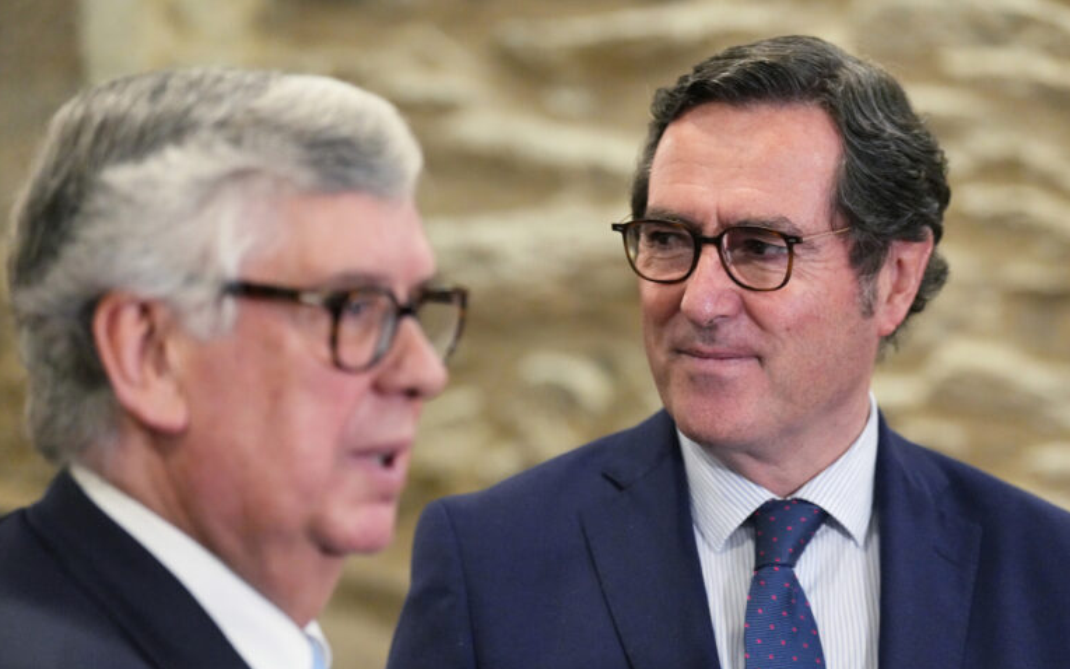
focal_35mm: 131
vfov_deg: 10.0
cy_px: 336
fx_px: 3820
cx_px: 534
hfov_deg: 15.9
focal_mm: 128
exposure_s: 1/250
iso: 4000
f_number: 2.8
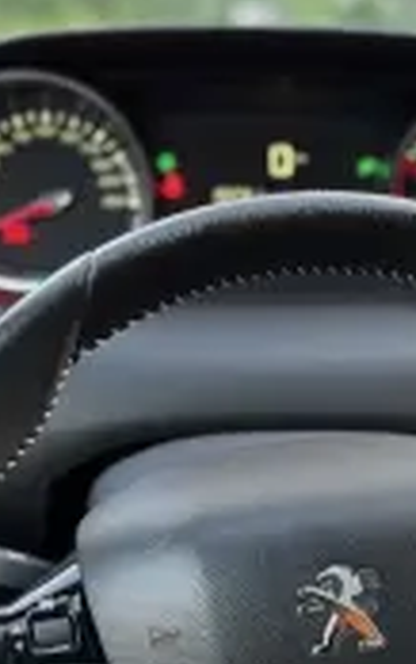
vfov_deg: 19.7
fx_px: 1902
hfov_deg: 12.3
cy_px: 500
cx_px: 466
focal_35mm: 105
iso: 320
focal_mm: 6.76
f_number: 1.78
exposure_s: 1/40
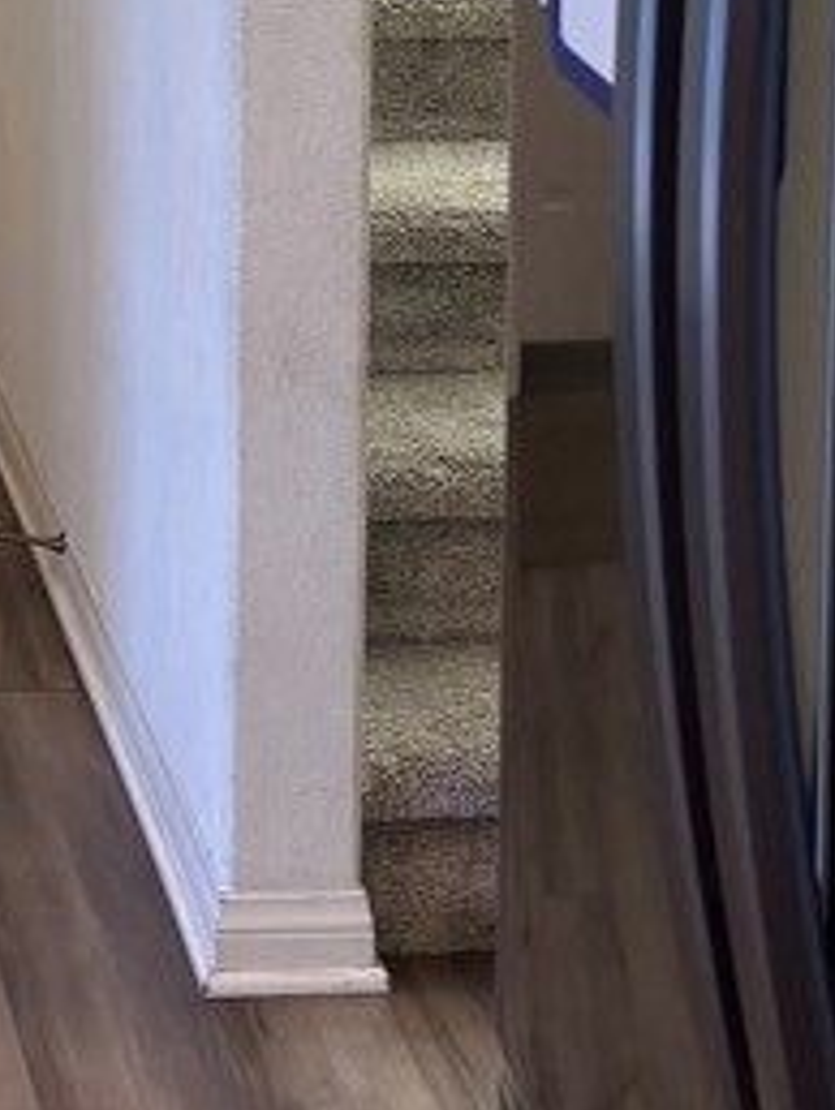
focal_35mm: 103
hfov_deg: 13.7
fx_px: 3307
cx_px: -362
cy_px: -465
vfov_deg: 17.5
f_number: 1.6
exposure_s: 1/60
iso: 80
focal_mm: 5.96
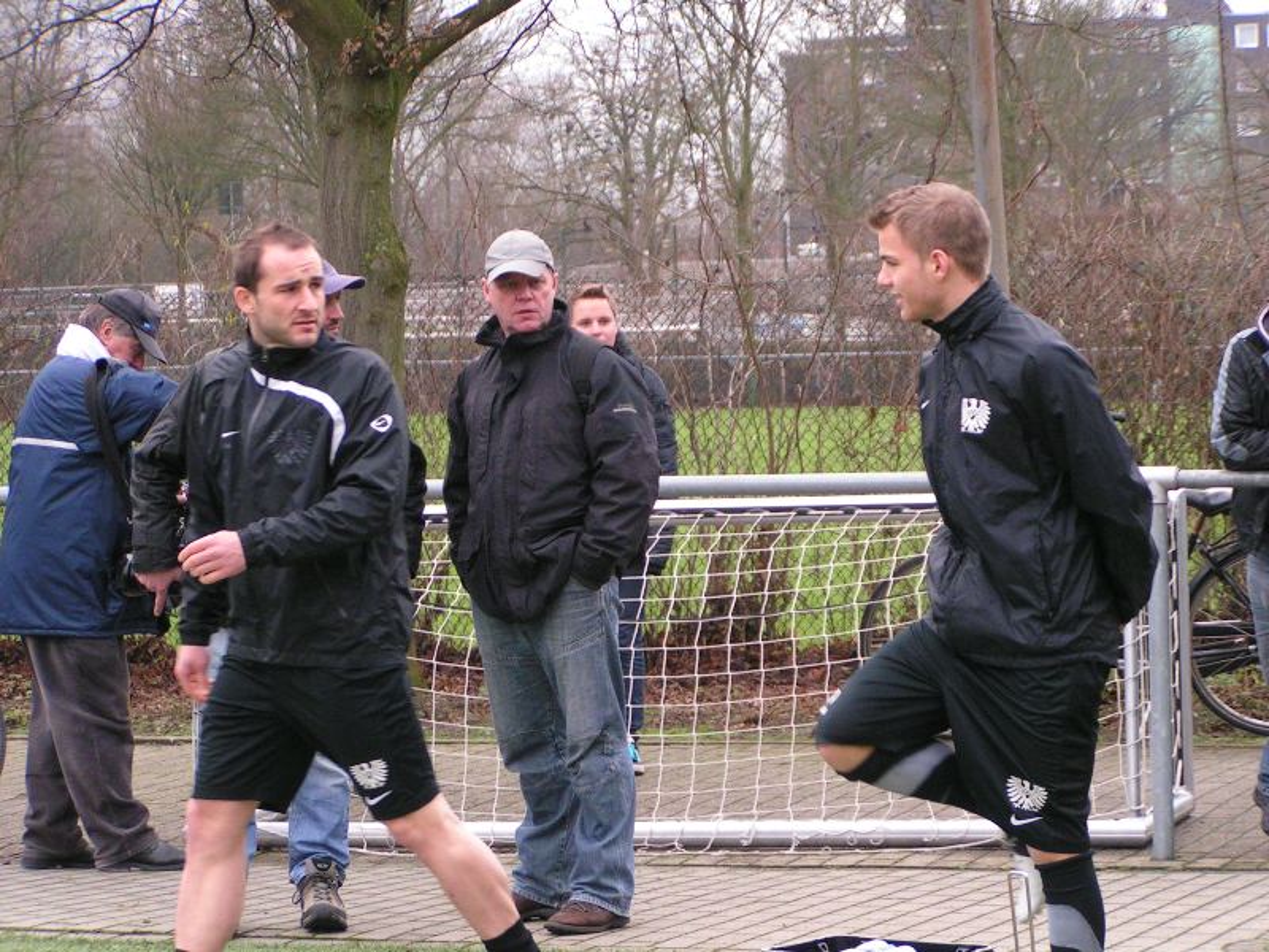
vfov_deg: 11.3
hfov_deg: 15.1
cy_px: 476
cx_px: 634
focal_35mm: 131
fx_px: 4802
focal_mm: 20
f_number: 3.5
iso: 160
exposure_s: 1/200
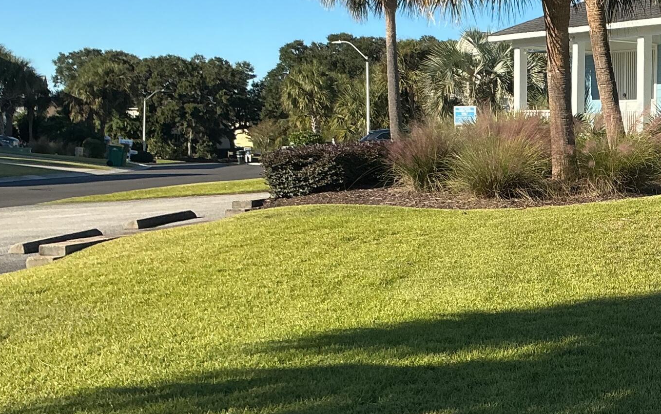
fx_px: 1225
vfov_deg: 19.1
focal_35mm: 68
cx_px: 696
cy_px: 186
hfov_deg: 28.0
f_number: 1.8
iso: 25
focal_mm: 3
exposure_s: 1/1221
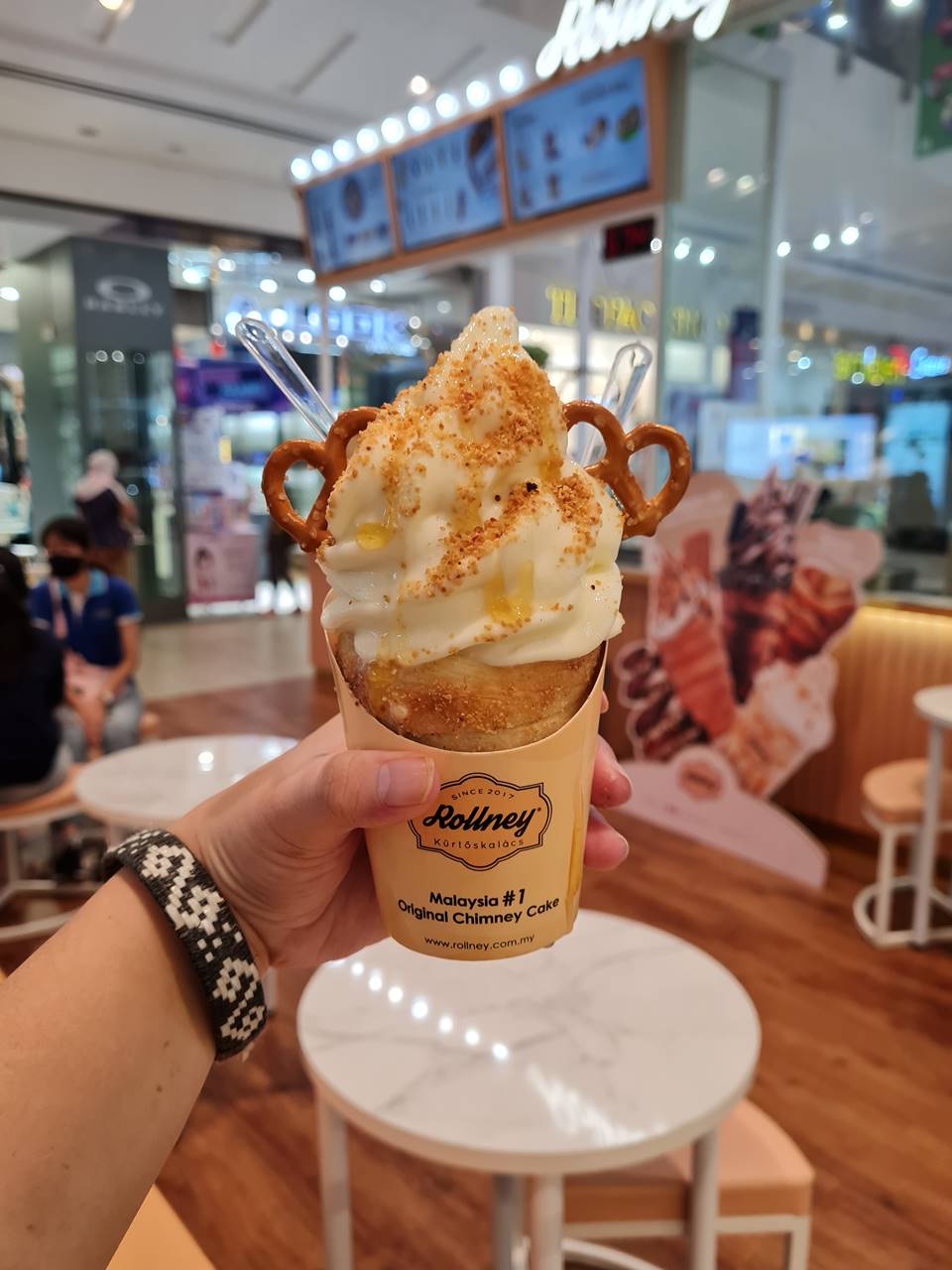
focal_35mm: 26
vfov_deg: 67.3
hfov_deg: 53.1
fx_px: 953
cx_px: 476
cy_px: 635
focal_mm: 5.4
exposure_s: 1/100
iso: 100
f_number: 1.8
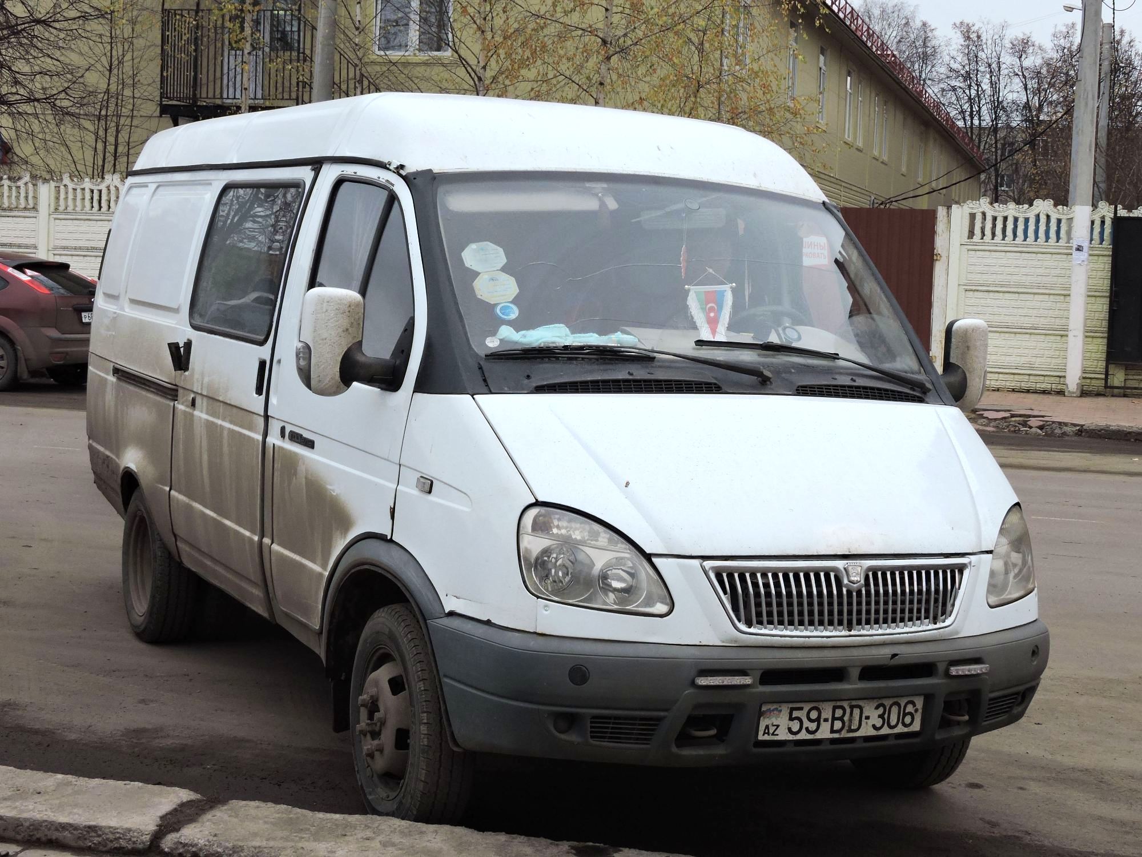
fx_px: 1814
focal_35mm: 55
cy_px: 428
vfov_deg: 26.6
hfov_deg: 34.9
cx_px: 571
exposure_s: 1/100
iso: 100
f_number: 4
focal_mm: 9.9
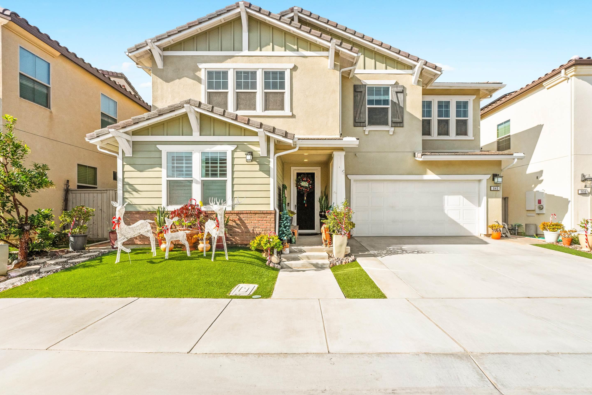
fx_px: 247
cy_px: 211
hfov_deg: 100.3
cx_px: 310
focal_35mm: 15
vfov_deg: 77.2
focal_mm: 14
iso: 1000
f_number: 8
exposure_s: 1/4000
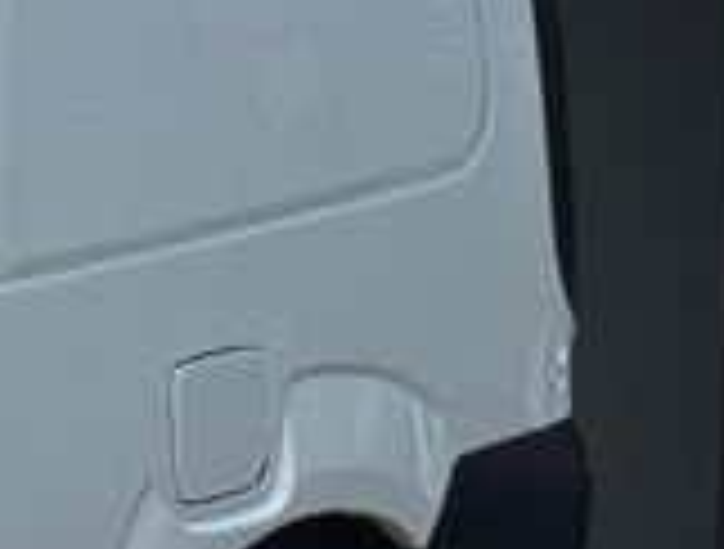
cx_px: -1320
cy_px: 454
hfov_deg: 6.4
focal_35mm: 284
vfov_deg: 5.3
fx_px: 5962
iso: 64
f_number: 1.78
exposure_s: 1/3096
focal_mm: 6.76
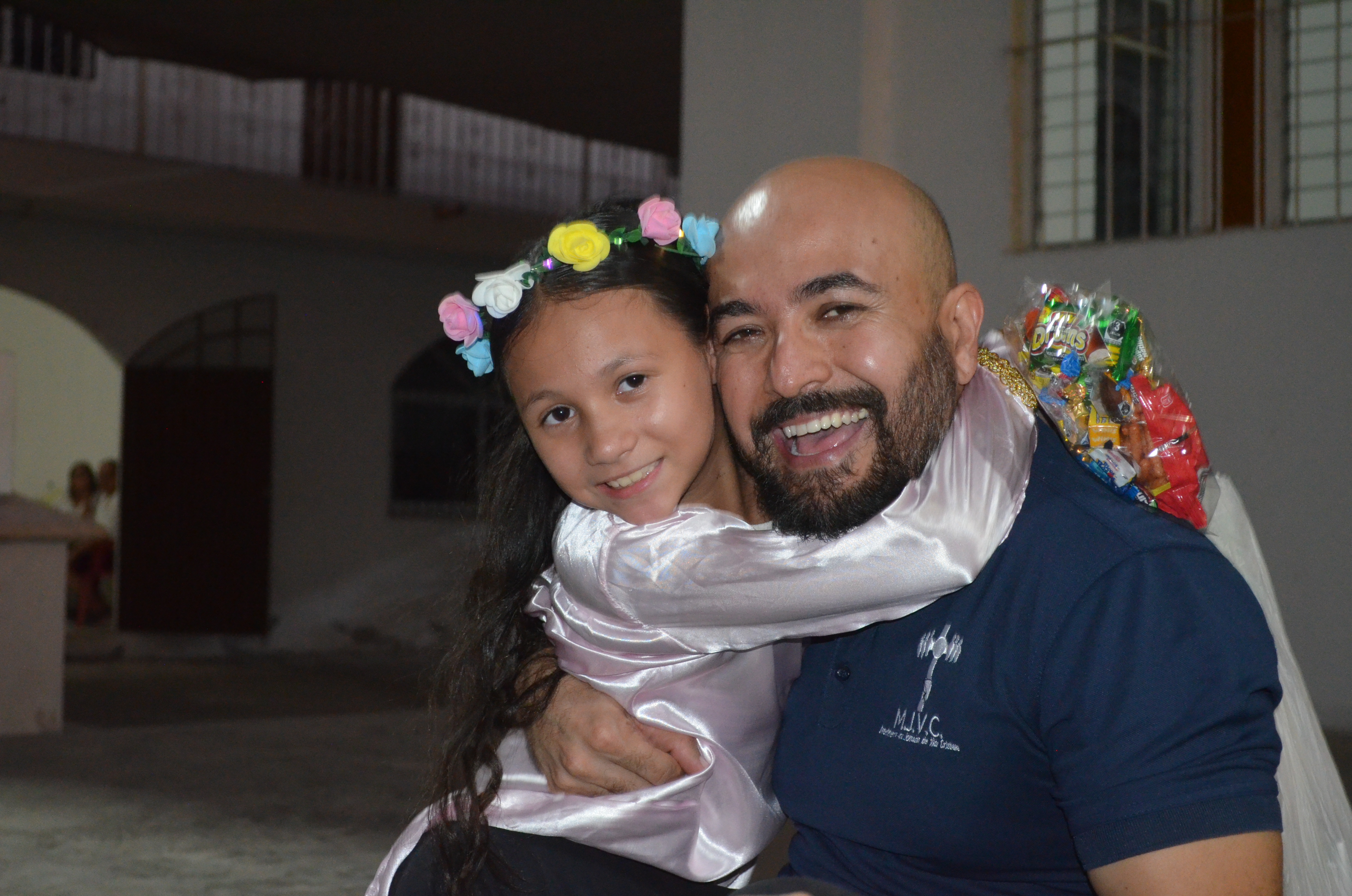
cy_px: 448
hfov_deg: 33.5
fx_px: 2249
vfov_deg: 22.5
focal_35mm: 60
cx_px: 676
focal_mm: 40
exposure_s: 1/60
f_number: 5.3
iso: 3200
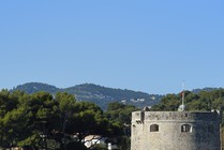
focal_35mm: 391
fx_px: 2436
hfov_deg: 5.3
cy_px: 133
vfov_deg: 3.5
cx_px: 86
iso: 200
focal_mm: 195
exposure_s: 1/640
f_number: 8
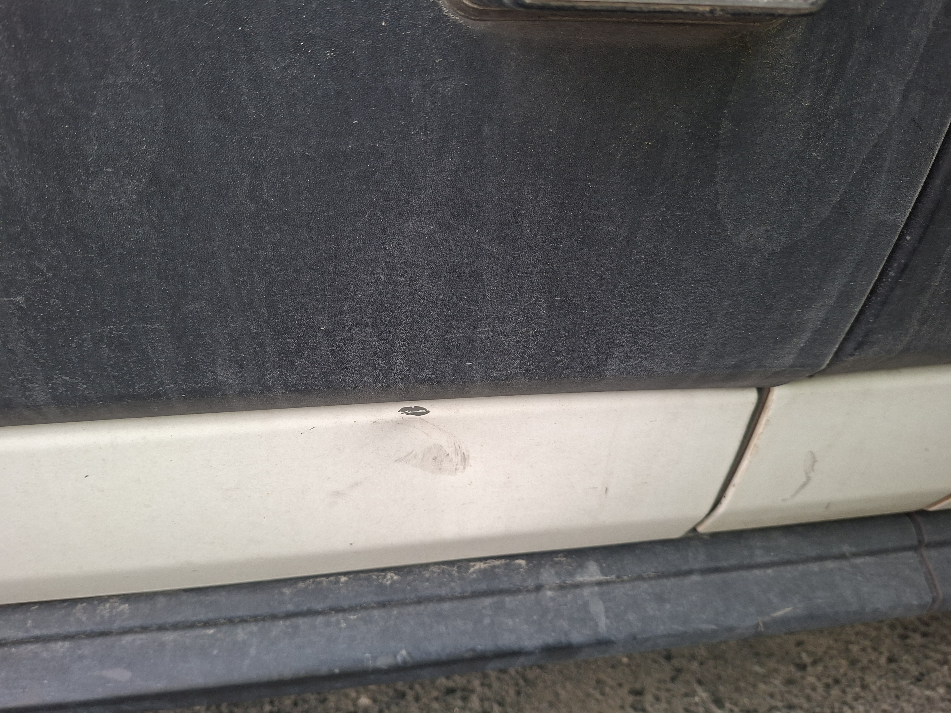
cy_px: 356
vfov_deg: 58.9
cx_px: 476
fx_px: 632
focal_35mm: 23
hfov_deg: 73.9
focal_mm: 5.54
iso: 250
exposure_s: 1/120
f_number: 1.8
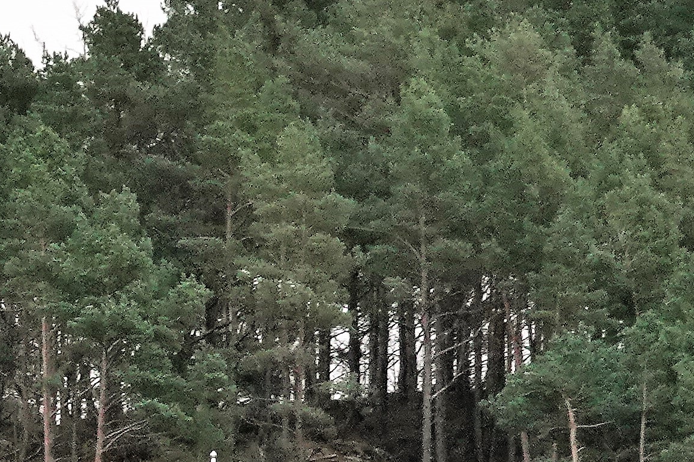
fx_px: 15513
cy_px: 1004
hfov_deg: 2.5
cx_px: -927
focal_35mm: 805
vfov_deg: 1.7
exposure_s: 1/200
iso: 640
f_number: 8
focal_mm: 62.39
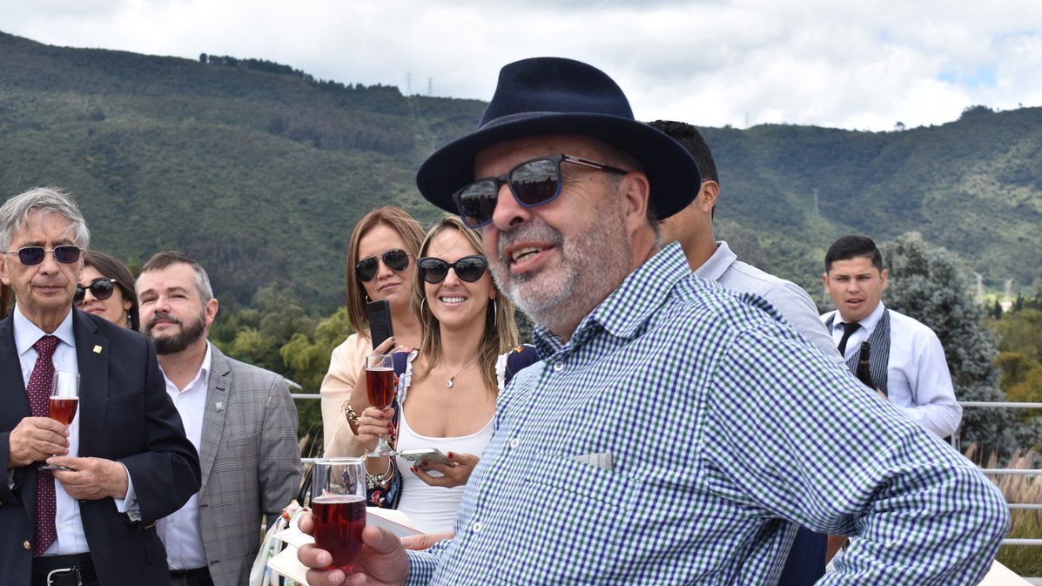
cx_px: 521
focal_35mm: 63
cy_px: 293
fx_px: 1740
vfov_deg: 19.1
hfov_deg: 33.3
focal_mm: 40
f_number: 8
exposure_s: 1/500
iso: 320
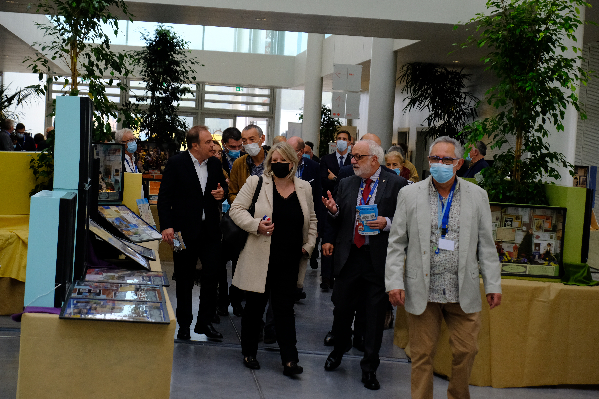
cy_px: 200
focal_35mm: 66
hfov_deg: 30.5
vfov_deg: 20.6
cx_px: 300
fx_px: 1098
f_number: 4.7
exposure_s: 1/450
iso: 1600
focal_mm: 43.9
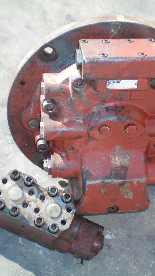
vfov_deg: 37.2
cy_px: 139
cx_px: 95
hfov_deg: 21.4
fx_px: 409
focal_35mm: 56
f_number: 3.1
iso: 64
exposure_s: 1/250
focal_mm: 6.3
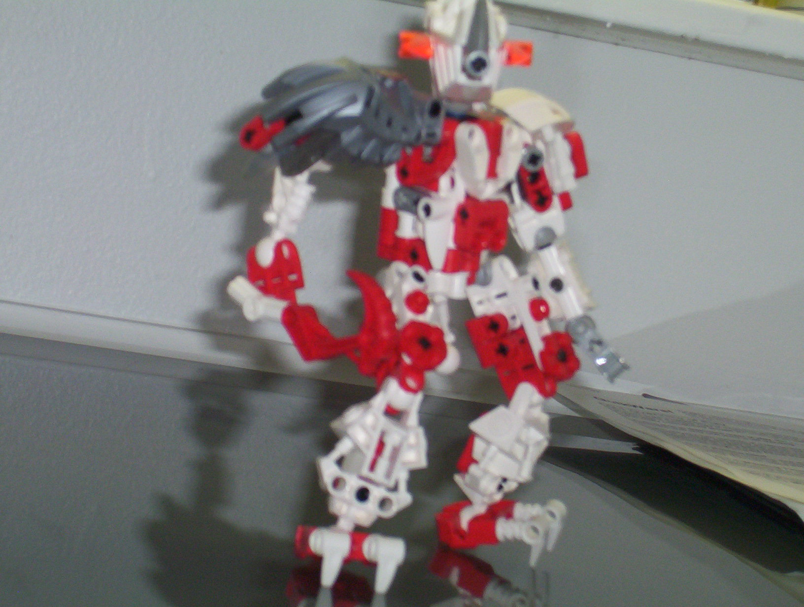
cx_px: 402
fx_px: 2887
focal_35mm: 124
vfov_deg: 12.0
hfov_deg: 15.9
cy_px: 304
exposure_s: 1/125
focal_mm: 16.3
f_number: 4.62
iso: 140
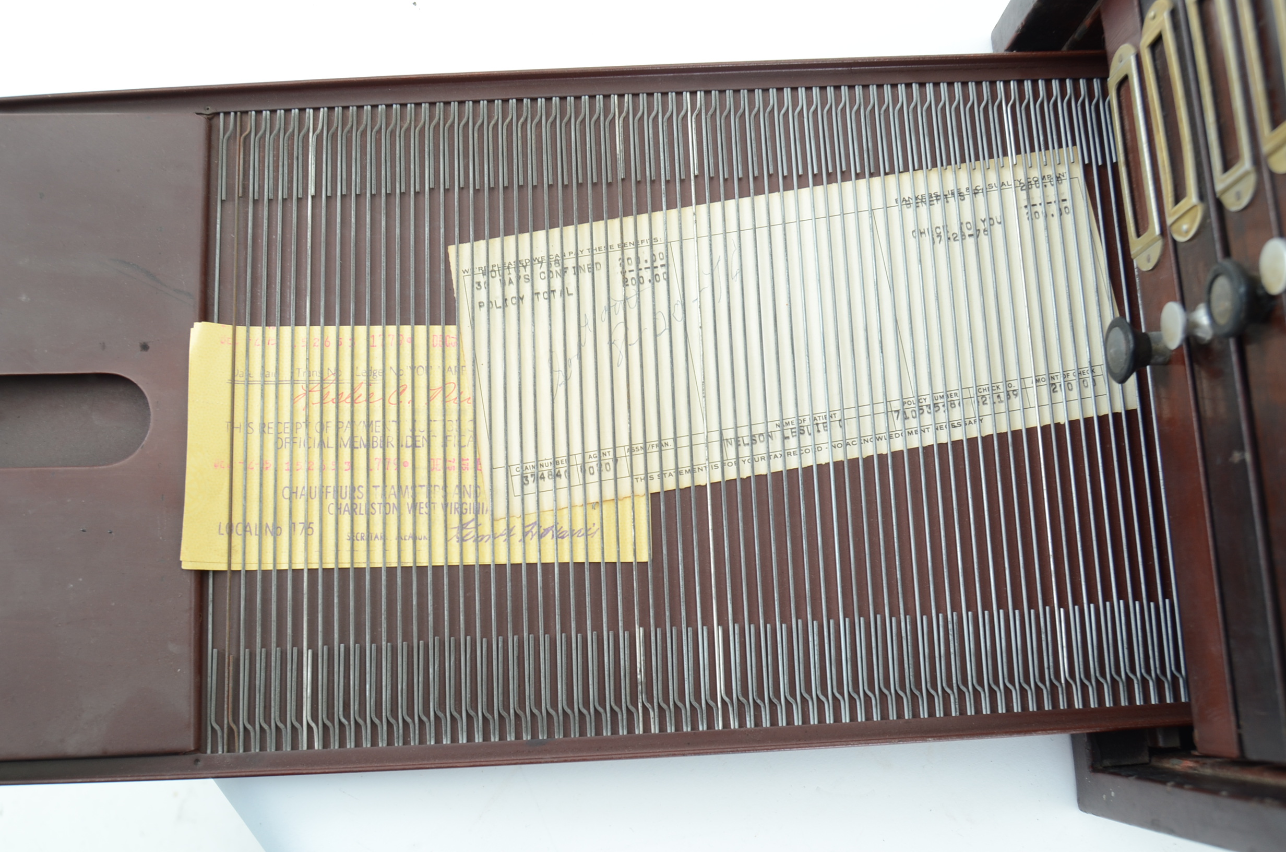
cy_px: 426
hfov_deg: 53.2
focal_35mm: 36
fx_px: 1283
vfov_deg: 36.7
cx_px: 643
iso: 250
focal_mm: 24
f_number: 6.3
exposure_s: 1/160
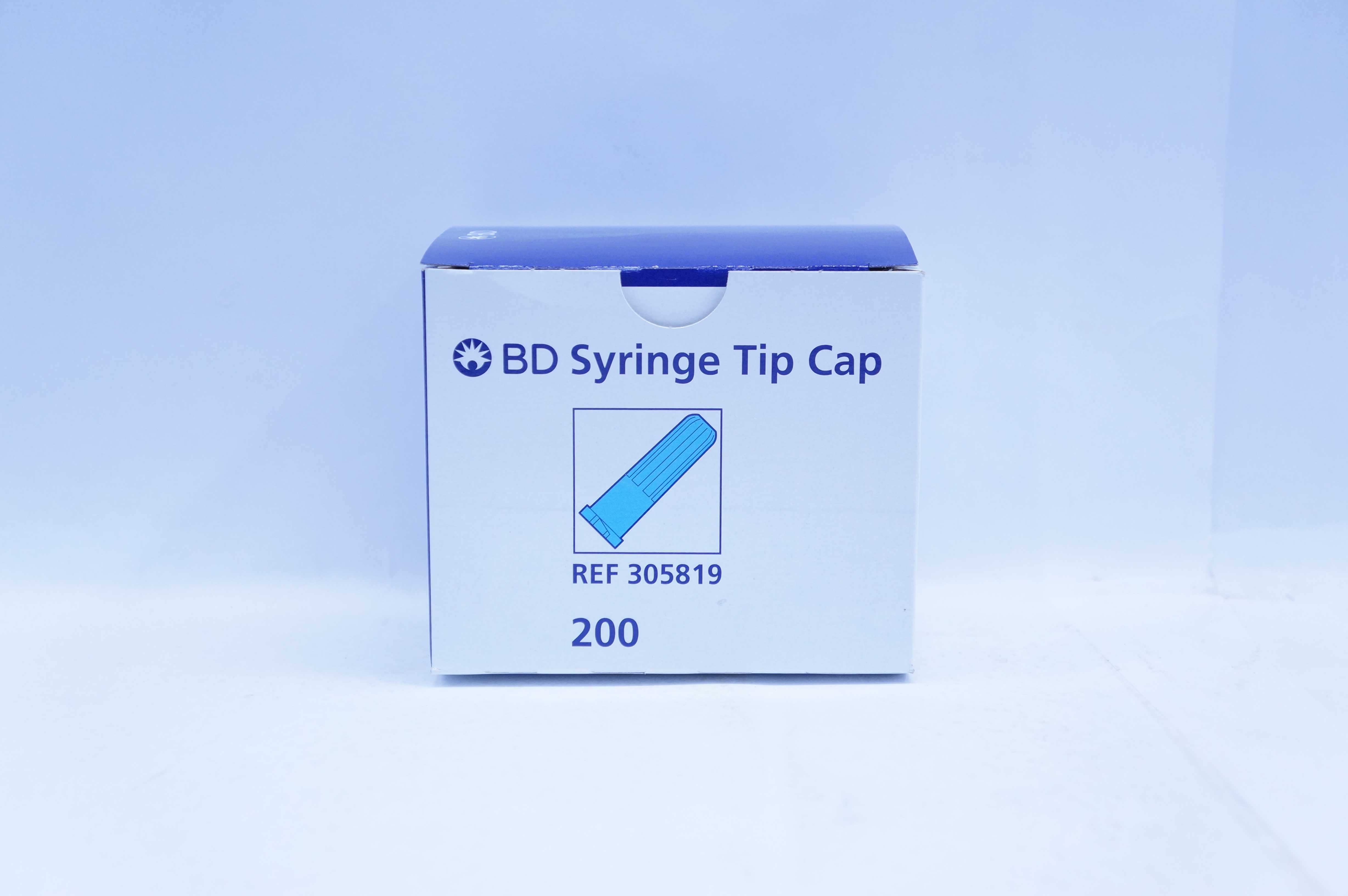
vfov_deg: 23.1
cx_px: 674
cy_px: 448
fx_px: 2188
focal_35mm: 58
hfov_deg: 34.2
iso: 800
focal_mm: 39
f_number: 4.5
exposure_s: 1/250
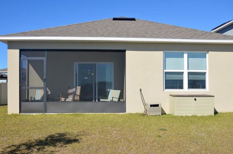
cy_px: 84
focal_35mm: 35
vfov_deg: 38.1
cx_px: 126
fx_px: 223
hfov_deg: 55.1
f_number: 8
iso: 100
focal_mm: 21
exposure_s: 1/250
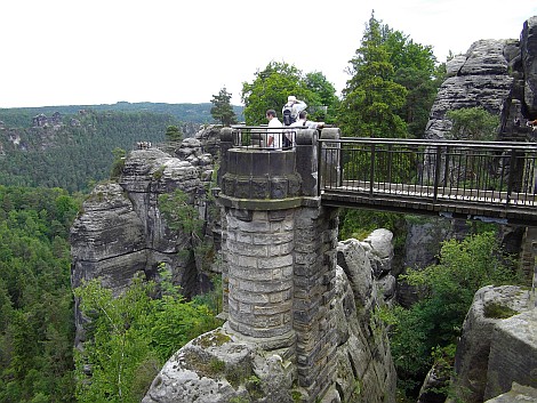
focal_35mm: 27
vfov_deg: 51.4
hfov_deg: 65.3
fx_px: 419
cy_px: 202
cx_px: 268
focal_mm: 4.9
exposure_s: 1/400
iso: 100
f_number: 3.2
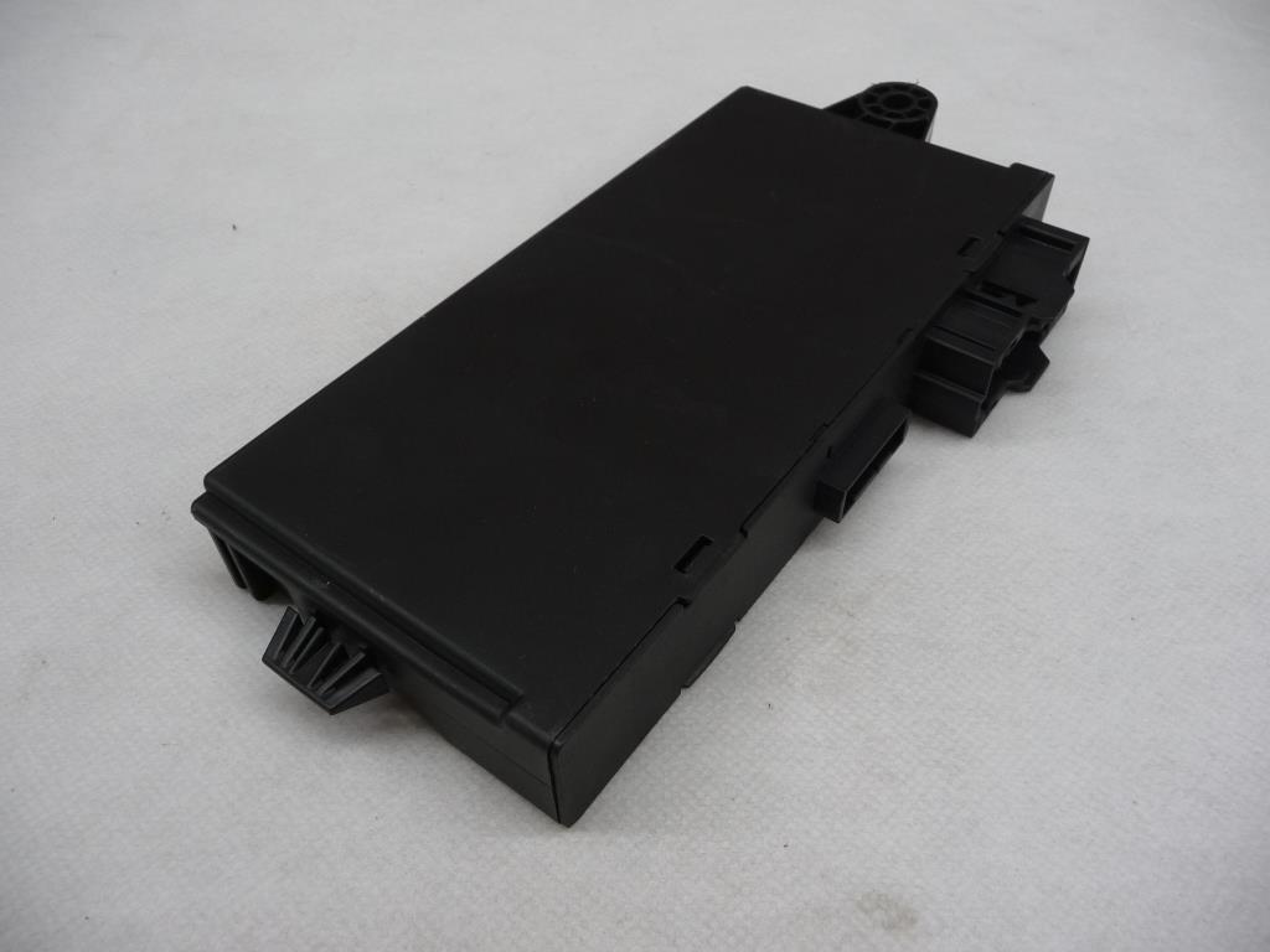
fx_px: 1027
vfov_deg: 49.7
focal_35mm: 28
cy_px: 476
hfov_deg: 63.4
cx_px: 635
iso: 160
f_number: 3.3
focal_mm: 4.7
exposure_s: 1/30
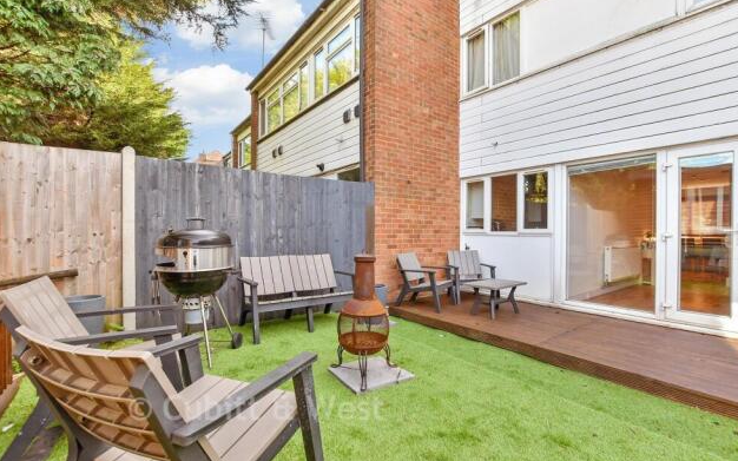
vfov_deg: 71.2
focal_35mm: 16
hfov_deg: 97.8
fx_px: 322
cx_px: 379
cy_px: 232
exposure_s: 1/30
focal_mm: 10
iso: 160
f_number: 8
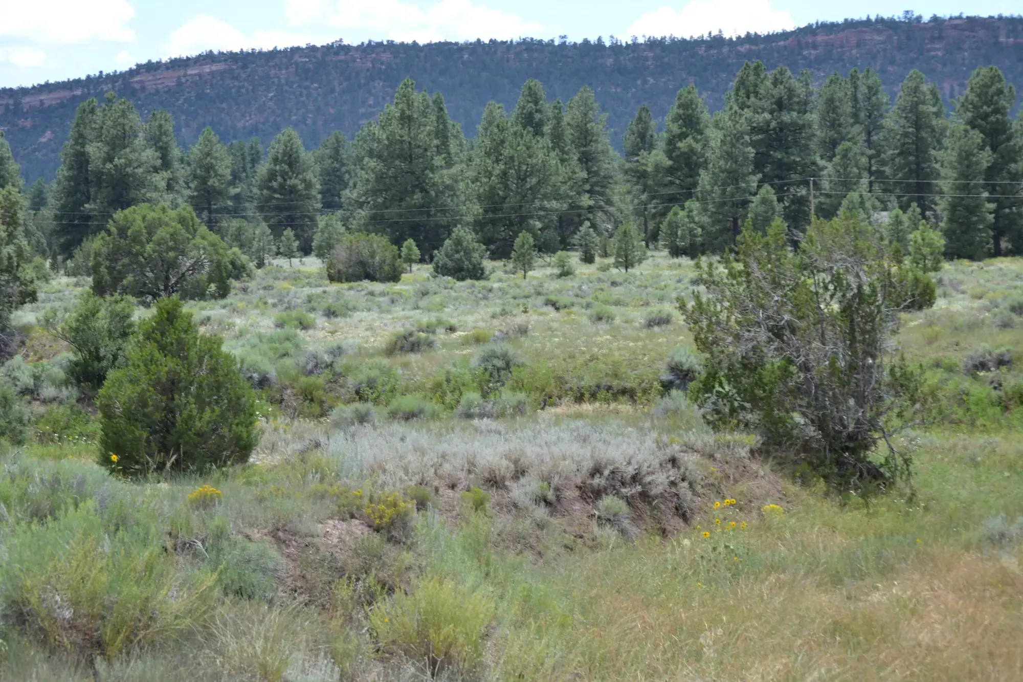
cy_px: 341
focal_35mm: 82
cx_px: 512
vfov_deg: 16.6
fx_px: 2344
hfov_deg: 24.6
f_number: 7.1
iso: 100
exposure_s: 1/200
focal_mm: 55
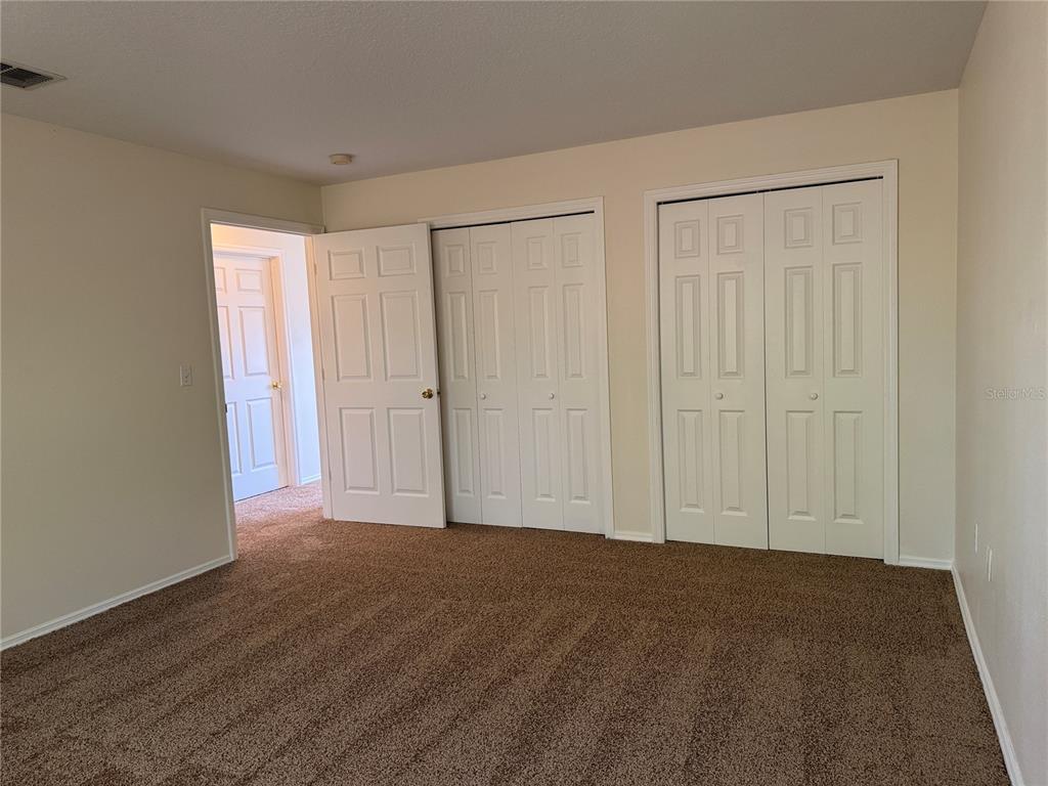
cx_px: 524
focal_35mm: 24
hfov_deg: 71.6
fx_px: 727
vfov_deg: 56.8
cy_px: 393
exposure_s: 1/60
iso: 200
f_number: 1.78
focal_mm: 6.76
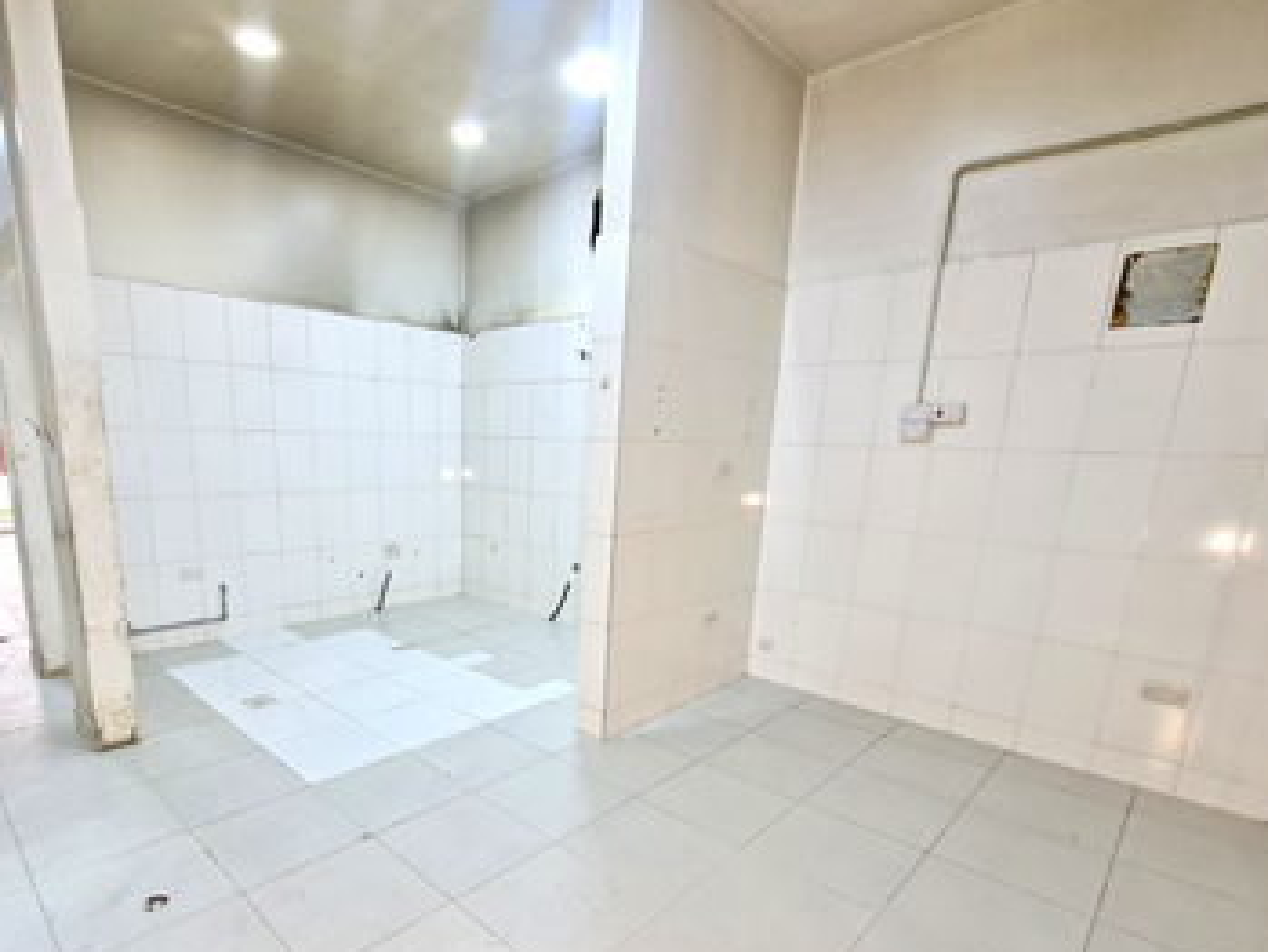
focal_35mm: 17
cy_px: 605
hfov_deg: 90.1
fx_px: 623
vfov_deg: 73.3
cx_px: 525
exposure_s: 1/50
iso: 200
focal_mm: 2.2
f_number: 2.2
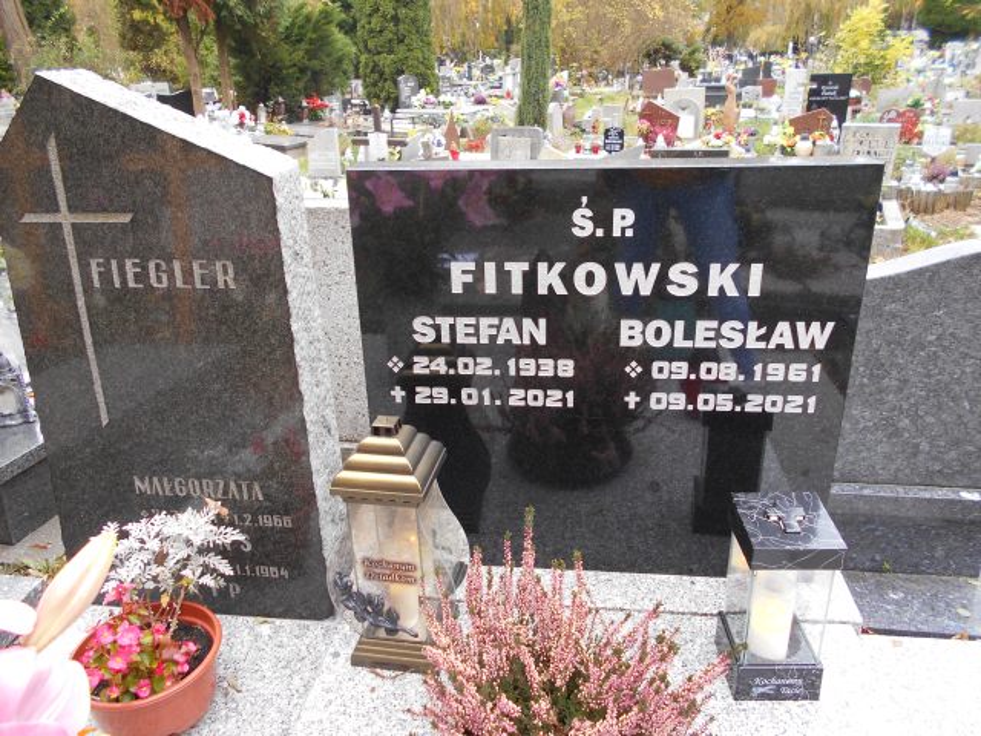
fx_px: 737
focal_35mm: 26
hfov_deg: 67.3
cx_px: 490
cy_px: 368
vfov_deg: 53.1
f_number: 3.2
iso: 125
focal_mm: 4.6
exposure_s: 1/30
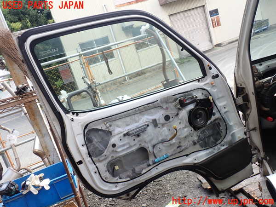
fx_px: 239
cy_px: 104
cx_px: 138
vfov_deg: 46.8
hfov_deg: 60.0
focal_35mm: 30
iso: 100
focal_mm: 5.4
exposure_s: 1/160
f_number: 3.2
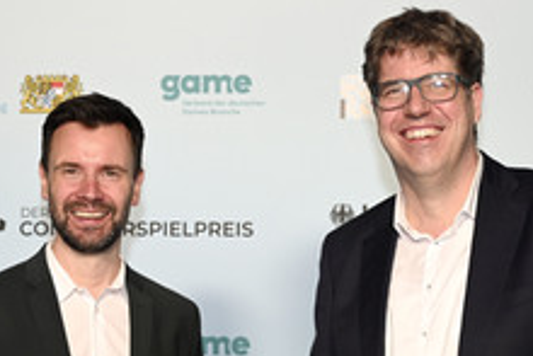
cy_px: 341
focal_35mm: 92
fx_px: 1363
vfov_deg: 14.7
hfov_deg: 22.1
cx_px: 290
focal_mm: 45
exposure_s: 1/160
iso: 1000
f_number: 4
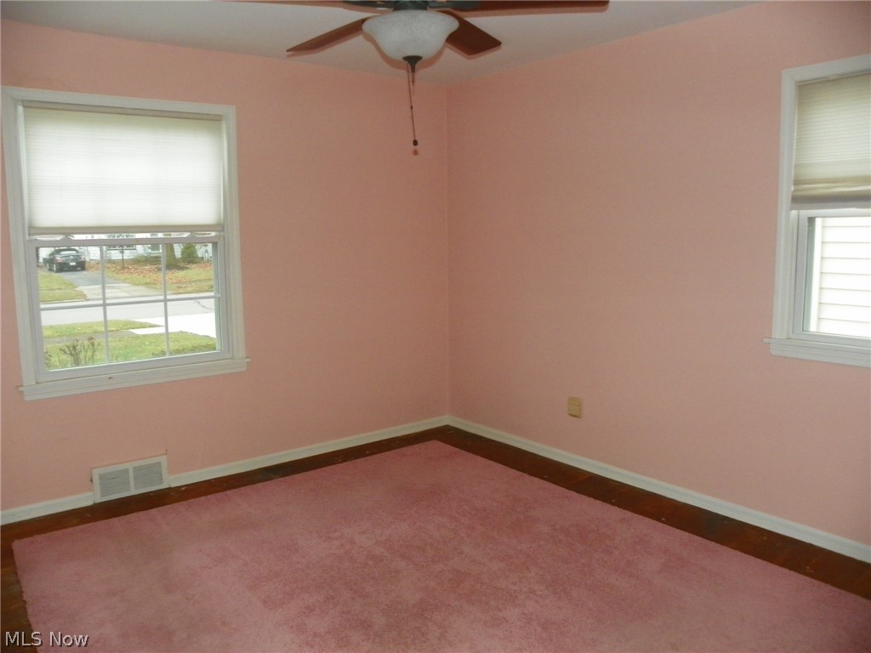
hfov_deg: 67.3
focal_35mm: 26
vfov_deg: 53.1
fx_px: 654
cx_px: 436
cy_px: 326
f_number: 2.8
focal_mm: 4.6
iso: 200
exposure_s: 1/30
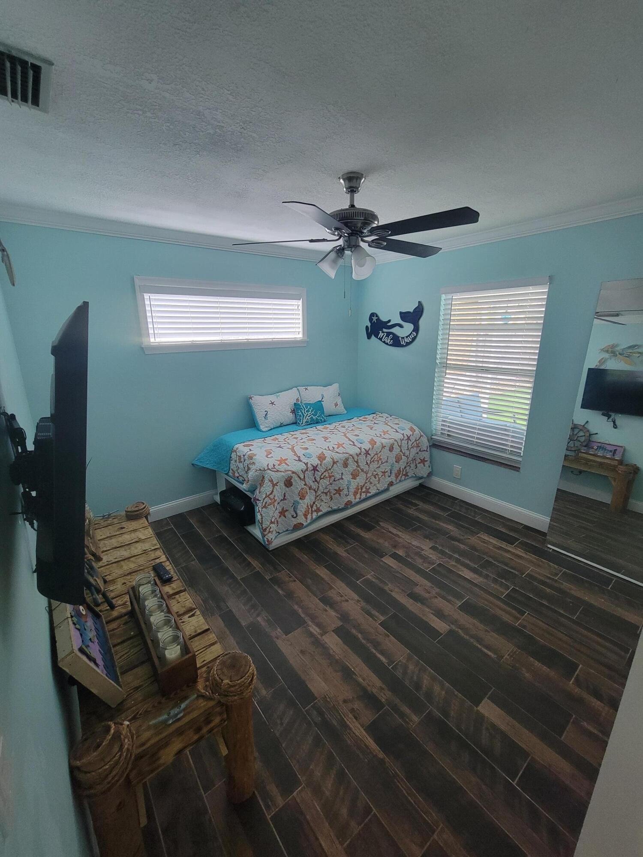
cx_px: 322
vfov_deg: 106.2
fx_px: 322
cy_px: 428
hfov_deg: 89.9
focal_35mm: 13
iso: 320
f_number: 2.2
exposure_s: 1/40
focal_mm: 2.2
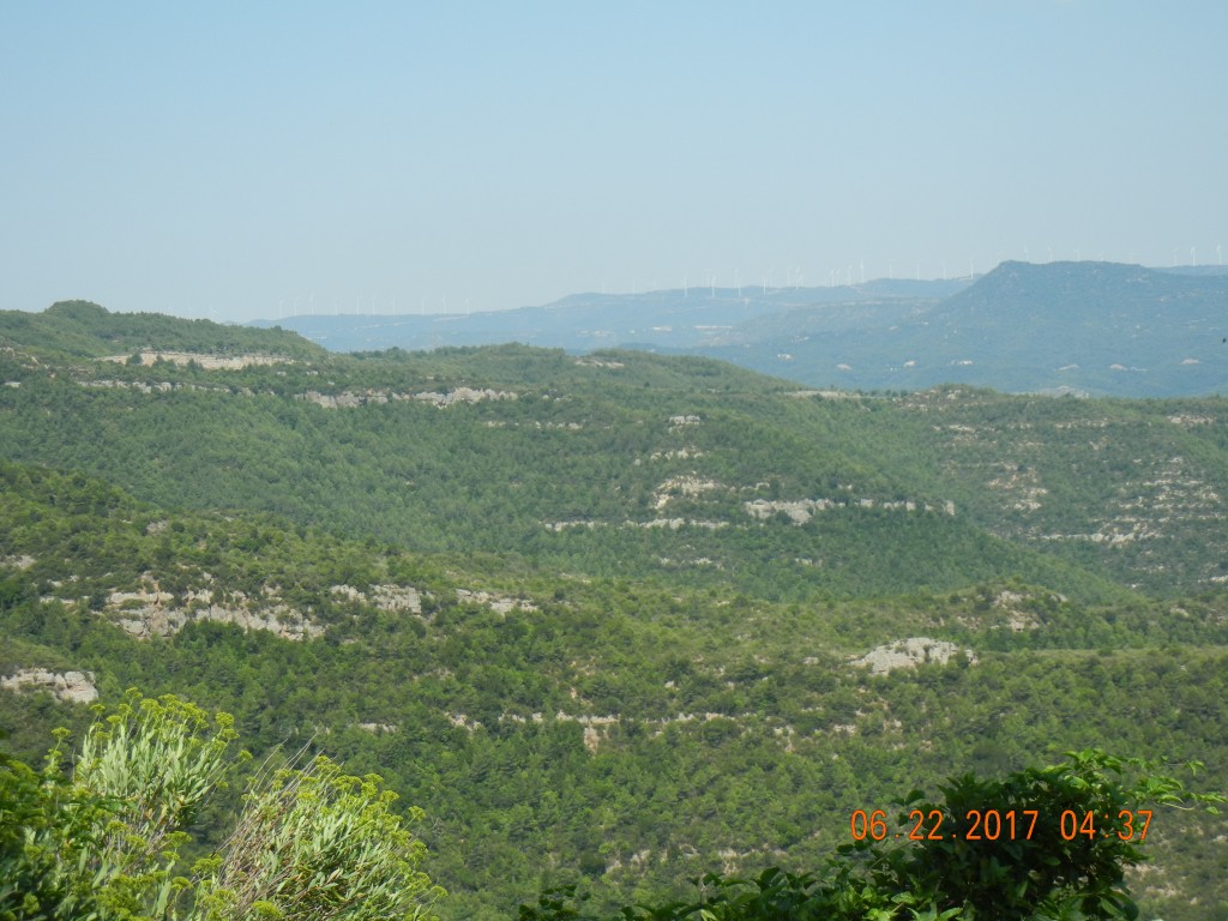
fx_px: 3157
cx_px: 614
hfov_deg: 22.0
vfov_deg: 16.6
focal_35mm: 89
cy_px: 460
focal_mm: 16
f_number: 4.4
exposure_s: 1/798
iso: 160
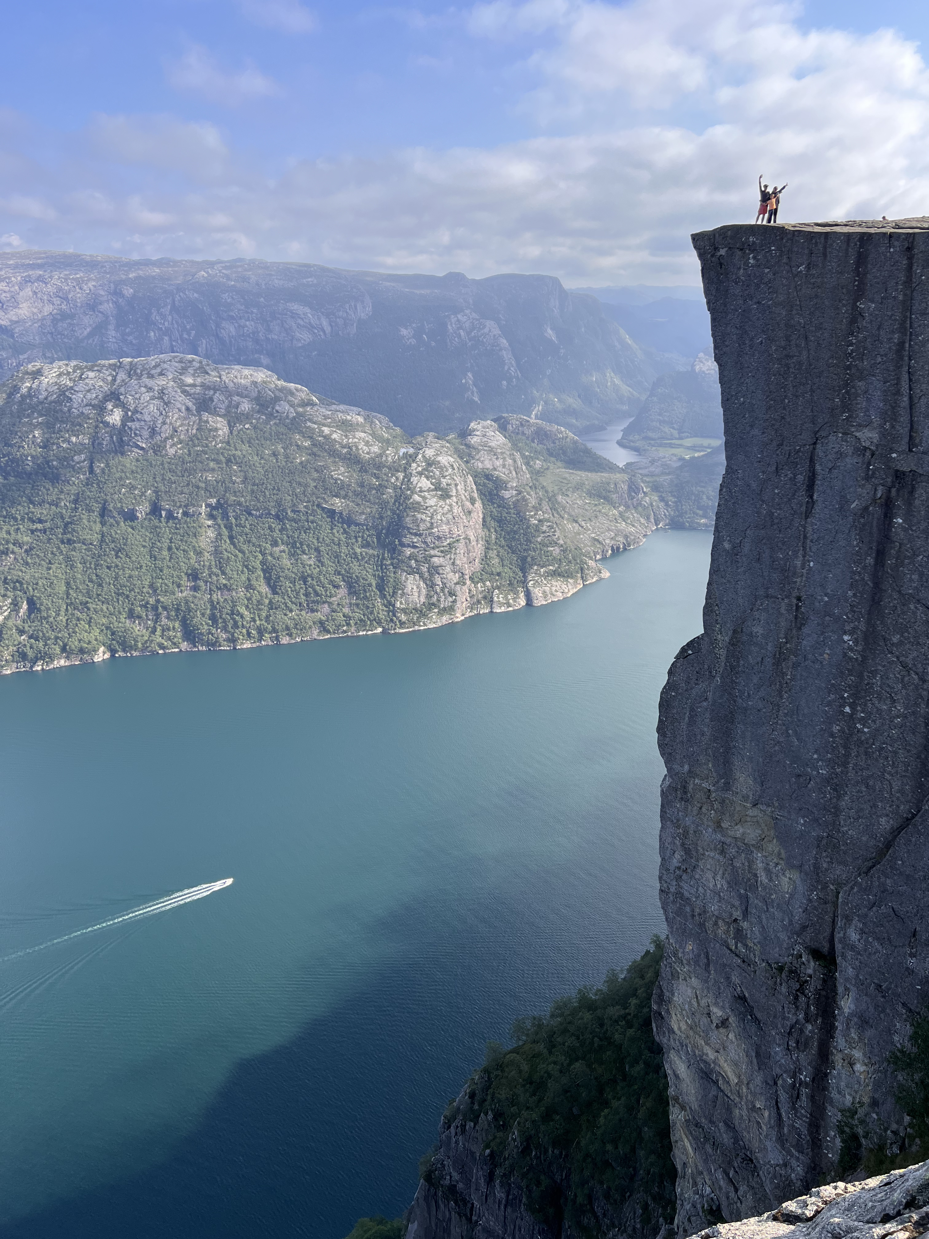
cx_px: 464
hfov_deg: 53.1
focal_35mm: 26
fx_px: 930
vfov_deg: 67.3
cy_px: 620
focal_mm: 5.7
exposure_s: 1/1934
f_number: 1.5
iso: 50
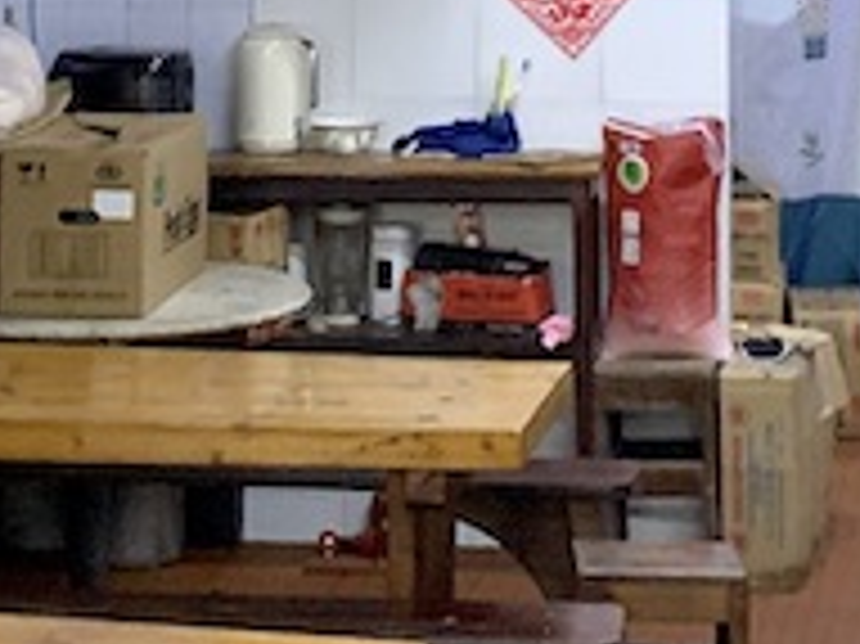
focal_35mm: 102
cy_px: -428
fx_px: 2532
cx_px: 198
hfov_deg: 19.1
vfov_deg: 13.3
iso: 200
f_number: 1.8
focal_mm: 4.25
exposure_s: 1/60
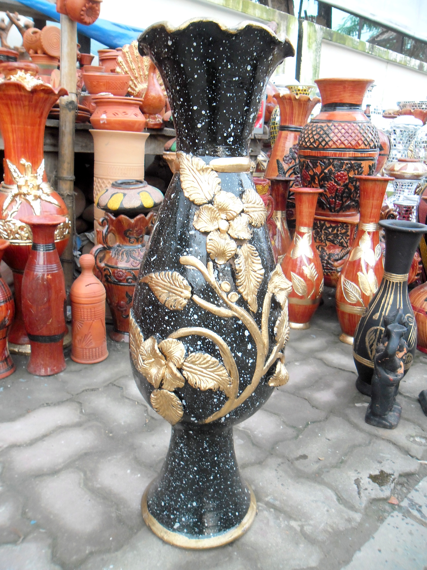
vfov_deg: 65.3
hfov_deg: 51.4
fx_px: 444
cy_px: 285
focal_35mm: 27
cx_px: 214
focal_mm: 4.9
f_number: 3.5
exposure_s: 1/47
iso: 100
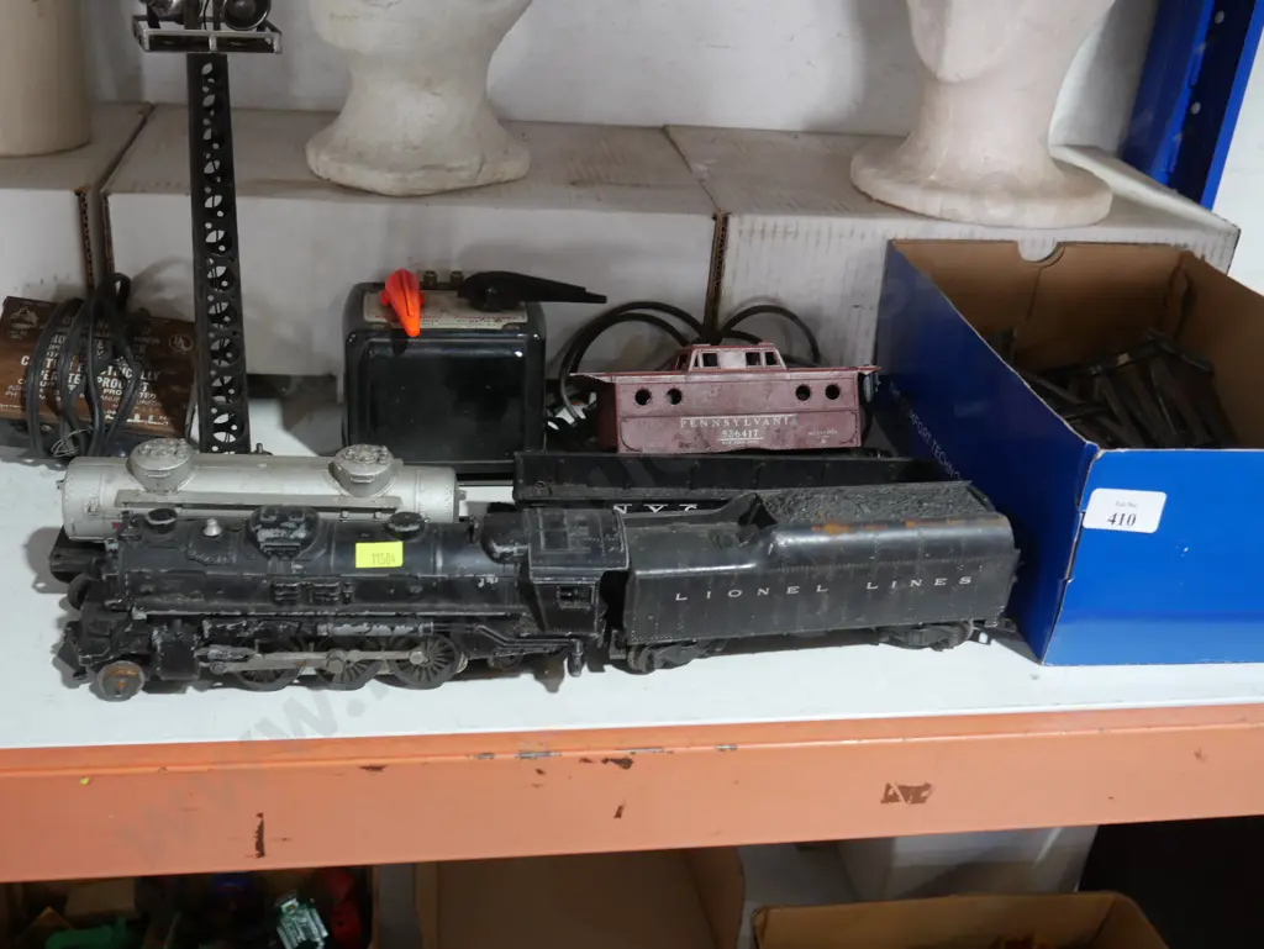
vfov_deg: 37.8
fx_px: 1388
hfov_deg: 49.0
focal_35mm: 38
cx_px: 632
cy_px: 474
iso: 640
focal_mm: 19
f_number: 4.1
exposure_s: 1/60
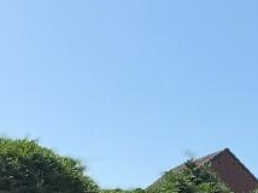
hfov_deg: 15.1
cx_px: 448
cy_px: 310
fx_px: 856
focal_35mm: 115
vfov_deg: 12.1
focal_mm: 6.76
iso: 80
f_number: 1.78
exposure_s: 1/3759
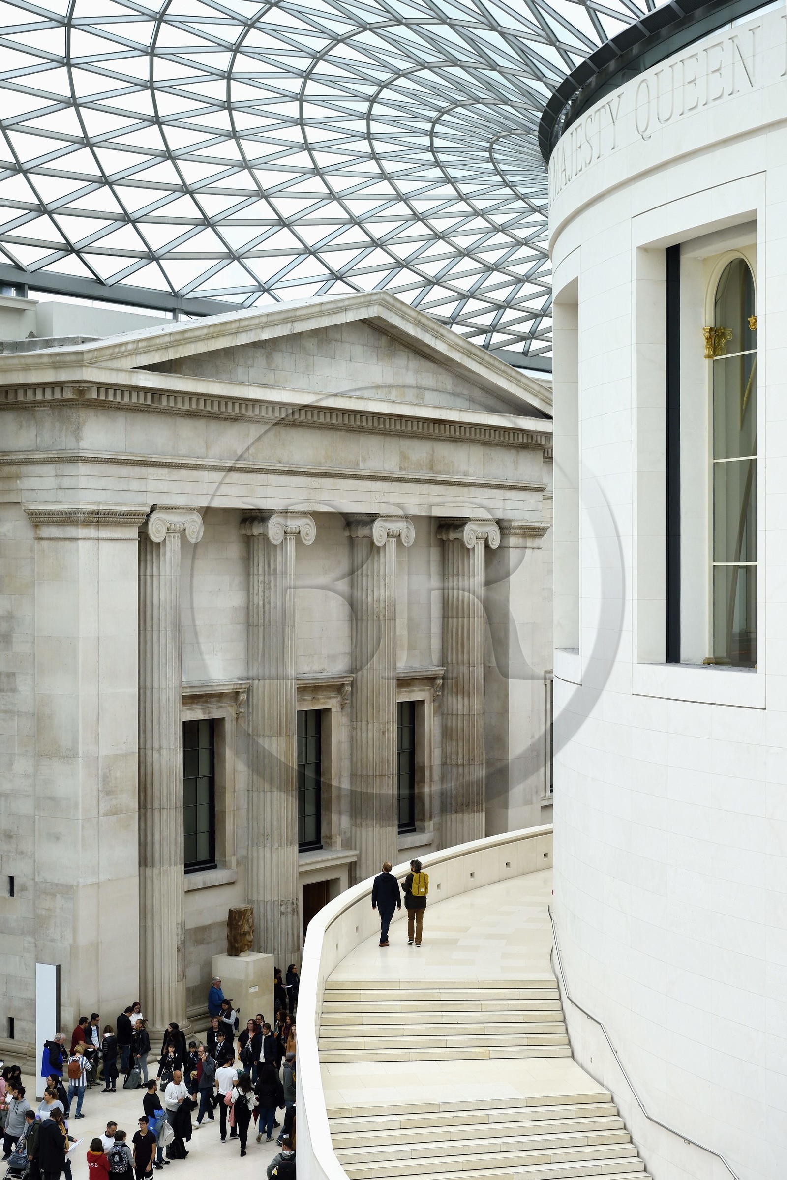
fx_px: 2033
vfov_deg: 32.4
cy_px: 590
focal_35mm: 62
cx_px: 394
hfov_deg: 21.9
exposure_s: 1/160
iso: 800
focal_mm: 62
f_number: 7.1
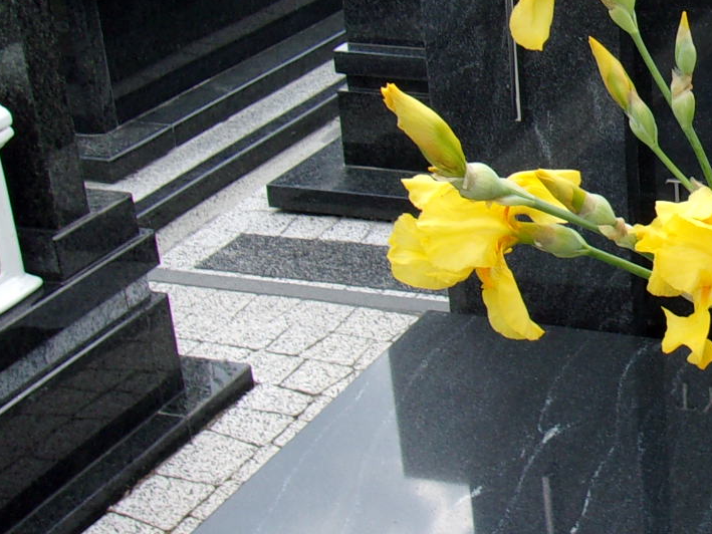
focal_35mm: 78
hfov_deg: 23.0
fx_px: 1605
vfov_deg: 18.8
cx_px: 846
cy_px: 141
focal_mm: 4.9
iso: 80
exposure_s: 1/38
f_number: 10.4
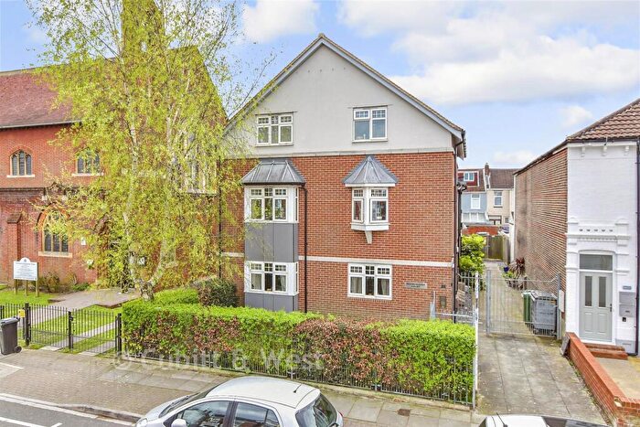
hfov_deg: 86.9
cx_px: 320
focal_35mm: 19
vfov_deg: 64.6
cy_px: 214
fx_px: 338
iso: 500
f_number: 8
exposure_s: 1/400
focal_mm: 13
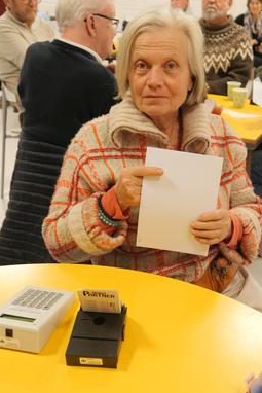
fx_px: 480
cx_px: 196
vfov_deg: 44.4
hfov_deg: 30.0
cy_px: 221
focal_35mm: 44
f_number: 2
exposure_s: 1/80
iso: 400
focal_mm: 12.5
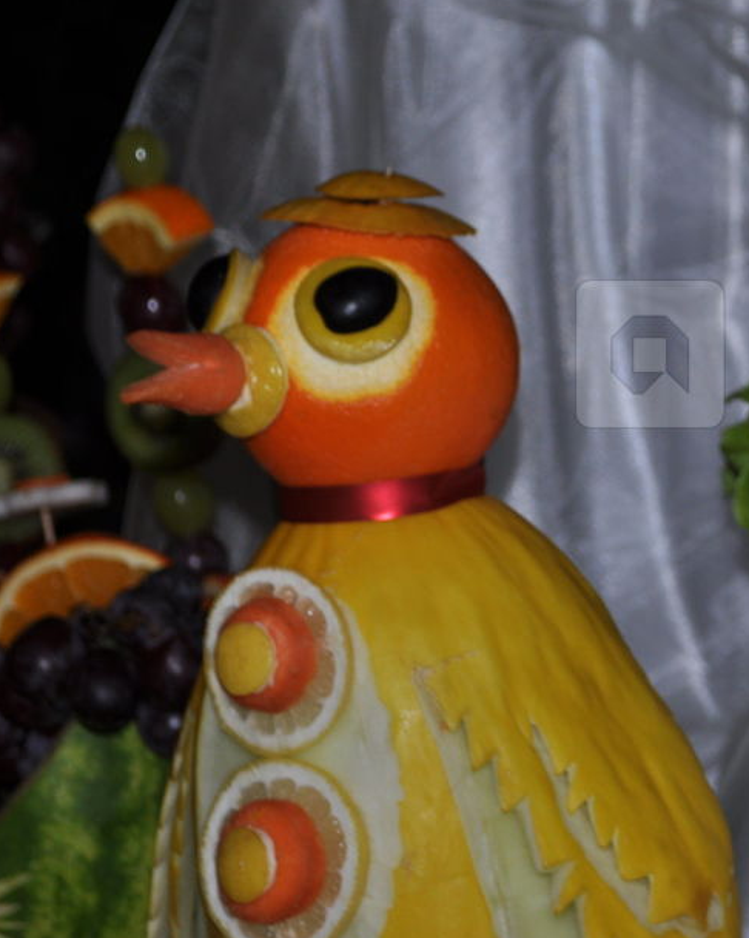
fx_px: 3910
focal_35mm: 141
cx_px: 888
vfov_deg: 13.7
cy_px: 355
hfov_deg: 10.8
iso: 200
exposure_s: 1/200
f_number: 5.3
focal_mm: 45
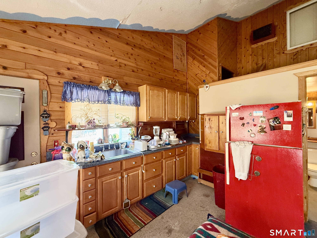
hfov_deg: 102.1
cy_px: 119
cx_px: 158
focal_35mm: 14
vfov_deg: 85.7
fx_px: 128
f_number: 2.2
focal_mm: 2.22
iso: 320
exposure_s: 1/62
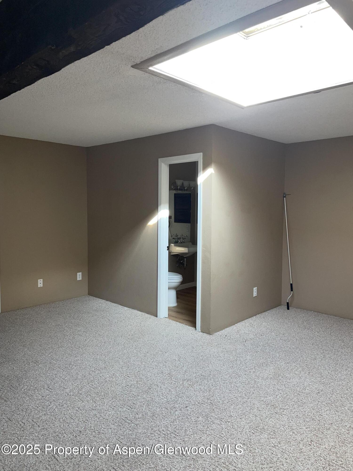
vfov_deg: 67.3
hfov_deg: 53.1
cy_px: 236
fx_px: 354
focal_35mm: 26
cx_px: 176
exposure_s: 1/121
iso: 32
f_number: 1.6
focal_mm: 4.2
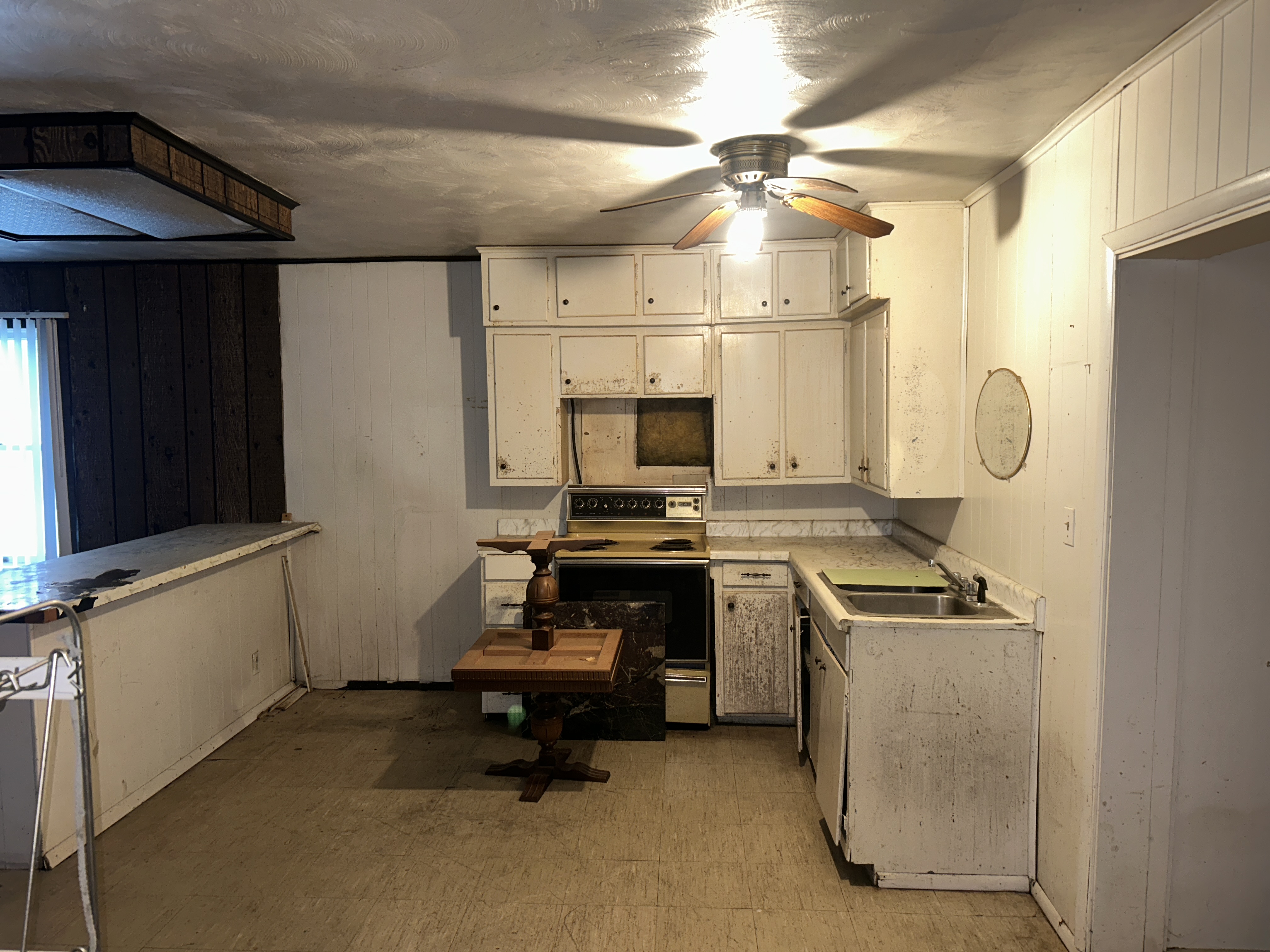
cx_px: 635
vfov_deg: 53.1
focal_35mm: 26
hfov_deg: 67.3
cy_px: 476
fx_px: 954
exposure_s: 1/13
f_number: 1.5
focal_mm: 5.7
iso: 64
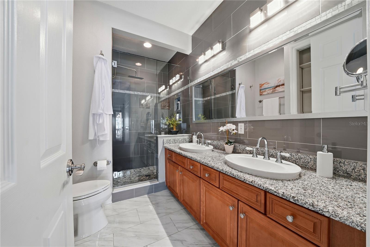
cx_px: 185
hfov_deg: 112.6
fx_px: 123
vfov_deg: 90.0
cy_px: 124
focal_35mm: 12
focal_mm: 12
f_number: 8
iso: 100
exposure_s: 1/25
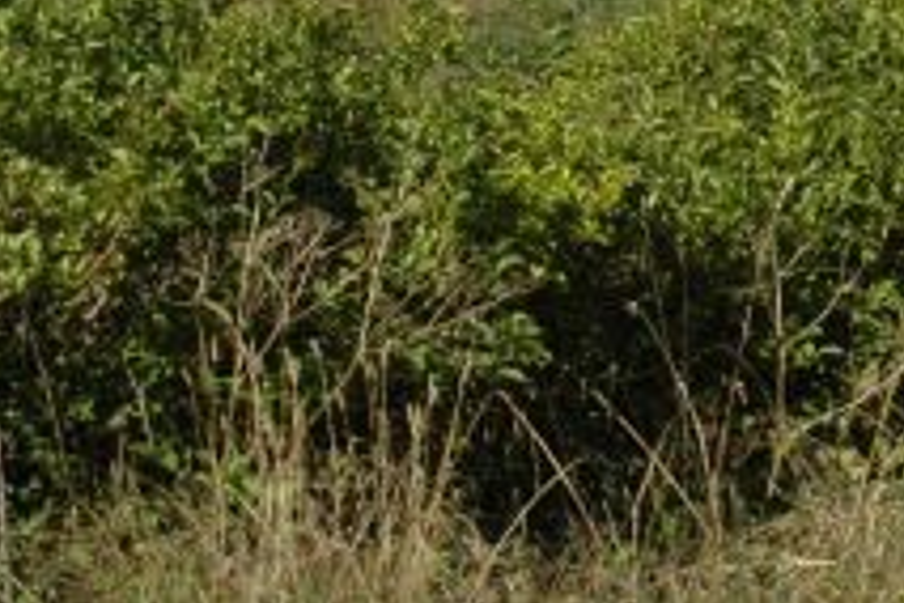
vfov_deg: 8.6
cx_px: 840
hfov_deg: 13.4
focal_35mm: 152
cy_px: -522
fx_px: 3813
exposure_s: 1/320
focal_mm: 27
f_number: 9
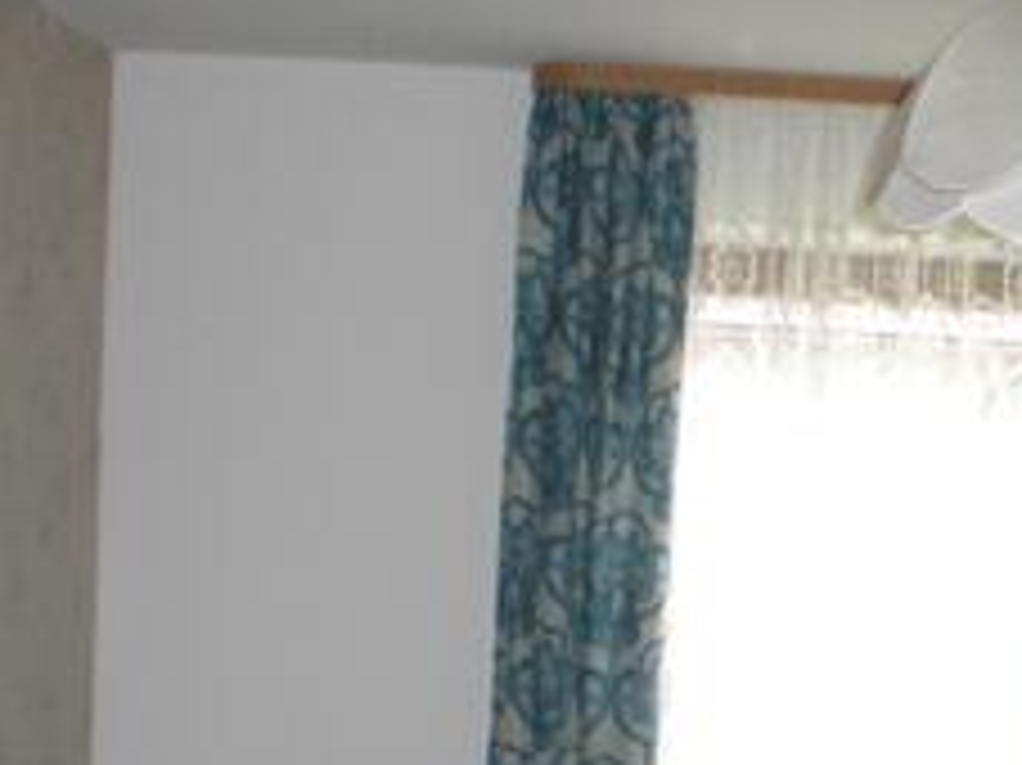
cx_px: 885
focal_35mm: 93
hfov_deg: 20.7
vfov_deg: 15.2
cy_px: 981
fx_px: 2744
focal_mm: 6.3
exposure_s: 1/60
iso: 200
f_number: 3.1
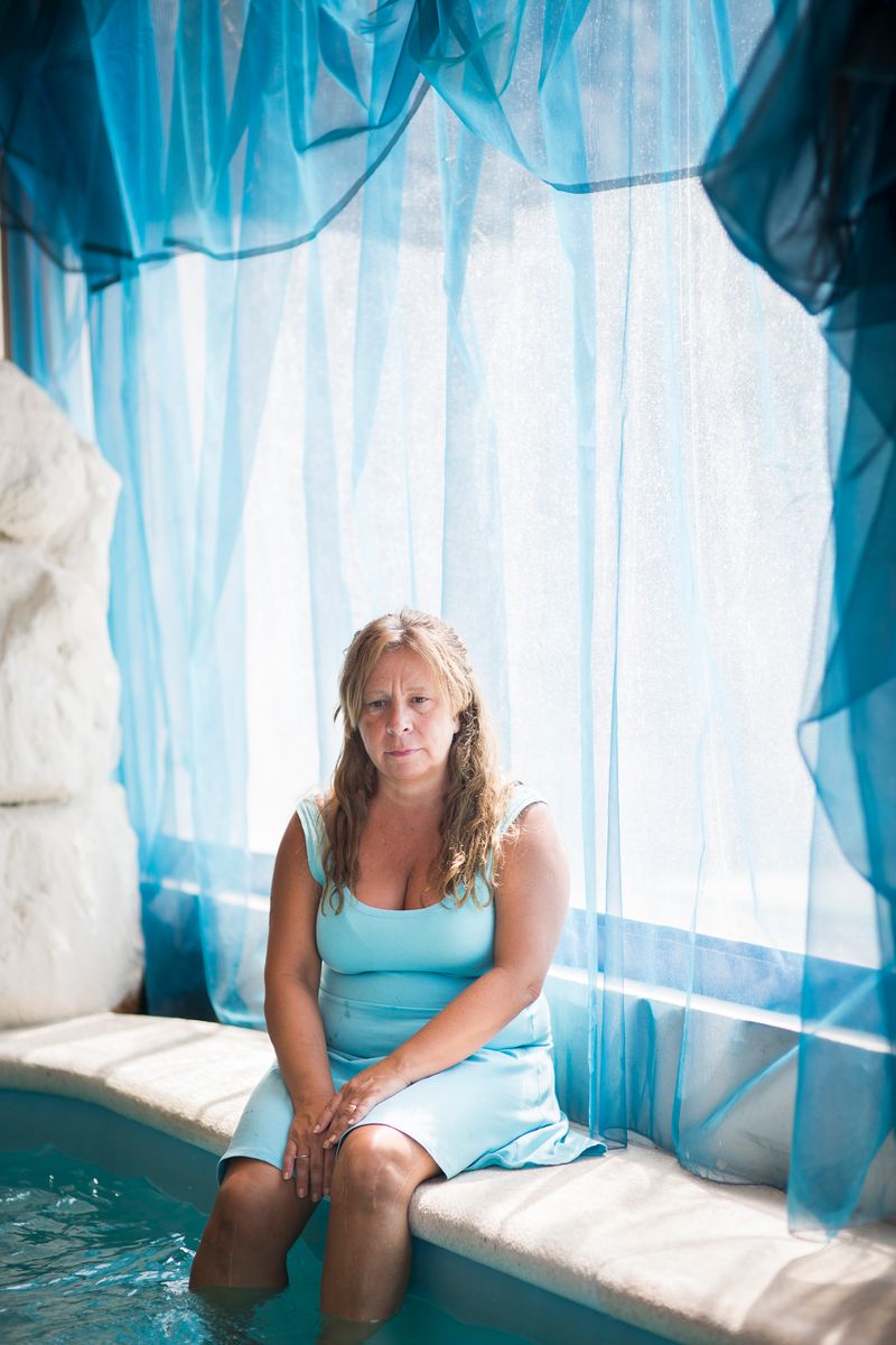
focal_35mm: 85
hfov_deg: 16.1
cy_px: 672
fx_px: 3173
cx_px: 448
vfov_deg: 23.9
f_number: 2
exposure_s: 1/500
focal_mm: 85
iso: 125
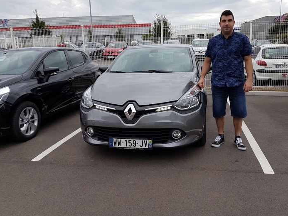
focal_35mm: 30
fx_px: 250
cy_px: 97
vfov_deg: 46.7
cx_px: 155
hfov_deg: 59.9
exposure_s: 1/1232
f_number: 1.7
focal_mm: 4.2
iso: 40
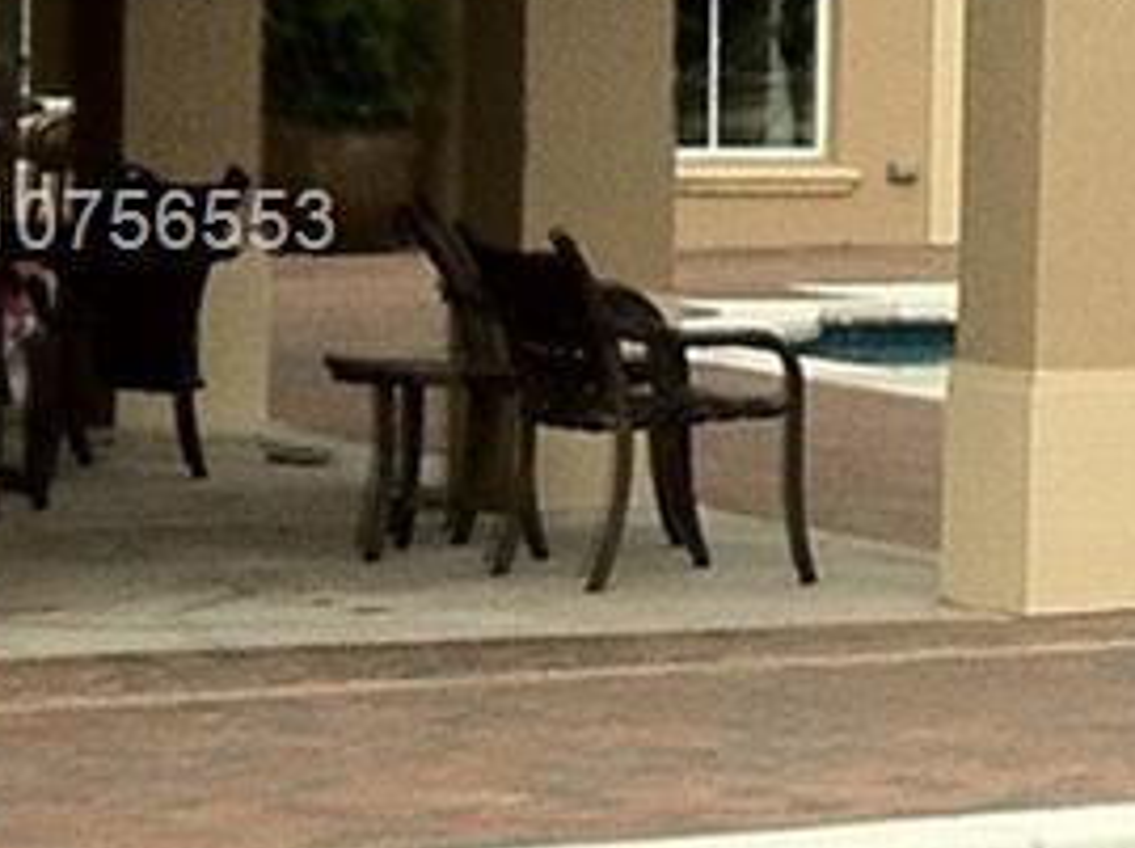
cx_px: 3046
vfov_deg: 7.1
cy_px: 228
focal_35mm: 208
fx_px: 6811
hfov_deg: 8.4
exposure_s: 1/308
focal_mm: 3.85
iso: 80
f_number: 2.8
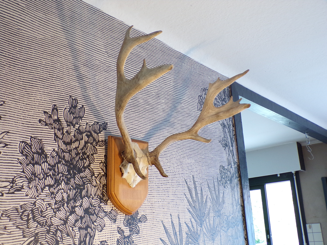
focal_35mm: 37
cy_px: 122
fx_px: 350
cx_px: 164
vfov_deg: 38.7
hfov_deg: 50.1
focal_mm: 6.6
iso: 200
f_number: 3.3
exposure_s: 1/25
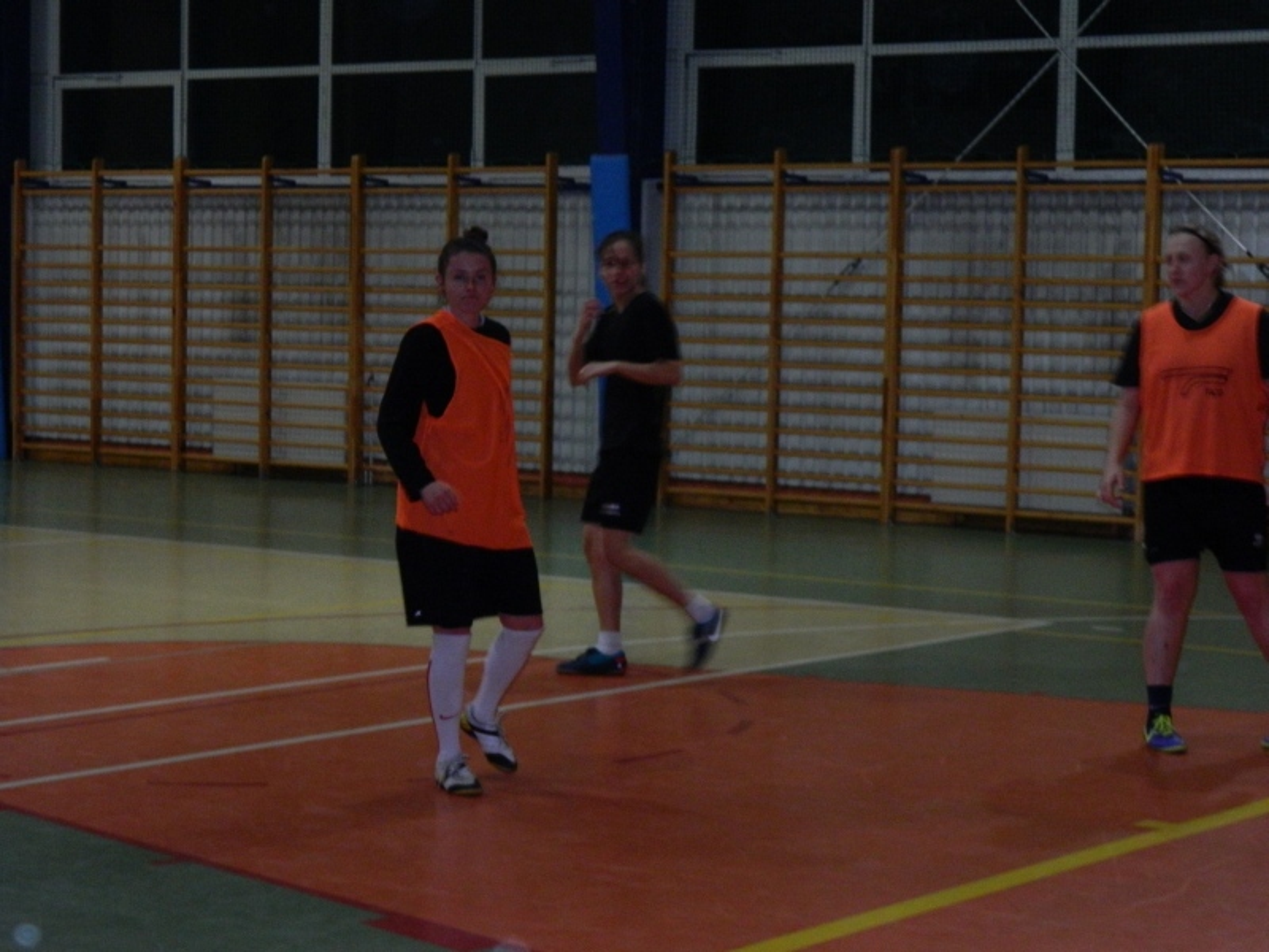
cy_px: 476
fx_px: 3079
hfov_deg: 23.3
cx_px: 634
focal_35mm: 84
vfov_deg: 17.6
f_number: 4.2
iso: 400
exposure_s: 1/50
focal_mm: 15.1
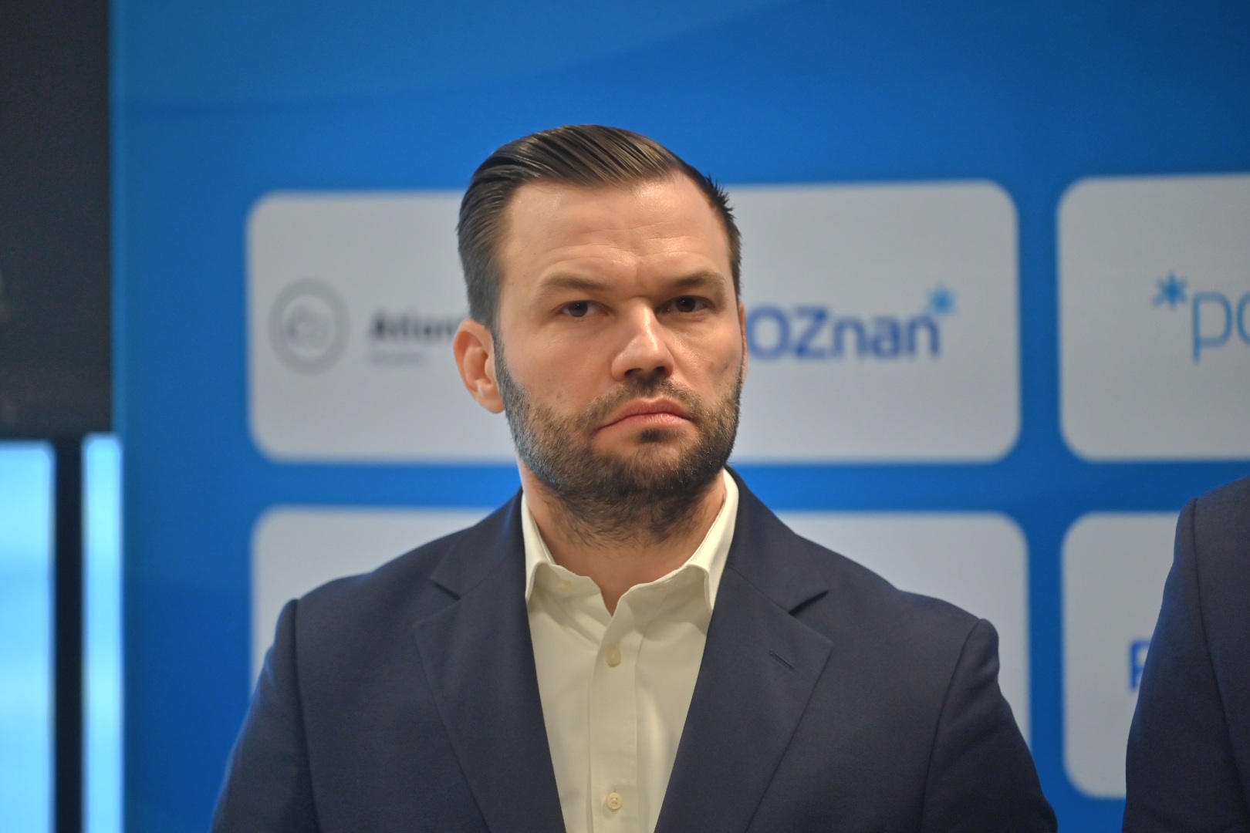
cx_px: 625
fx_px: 6250
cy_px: 416
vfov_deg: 7.6
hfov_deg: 11.4
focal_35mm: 180
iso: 1100
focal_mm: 180
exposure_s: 1/400
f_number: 2.8
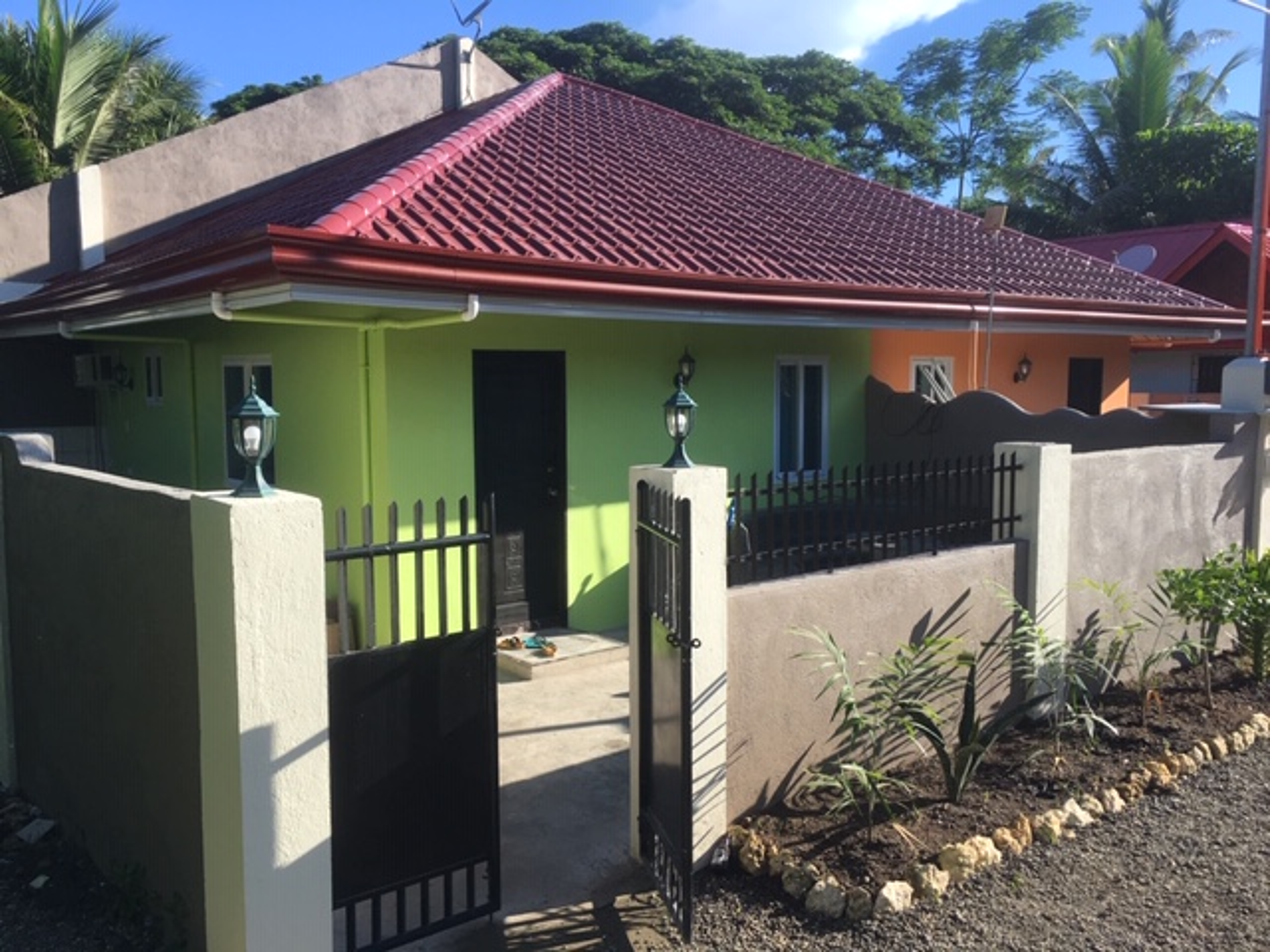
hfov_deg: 61.7
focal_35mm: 29
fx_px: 1064
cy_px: 476
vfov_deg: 48.2
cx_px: 635
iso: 25
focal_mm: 4.15
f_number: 2.2
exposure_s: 1/884
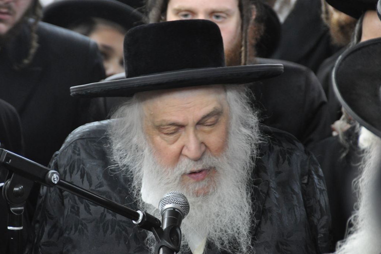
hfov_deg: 6.8
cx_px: 190
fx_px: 3195
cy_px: 127
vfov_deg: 4.5
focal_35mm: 302
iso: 1600
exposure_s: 1/13
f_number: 5.6
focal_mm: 200
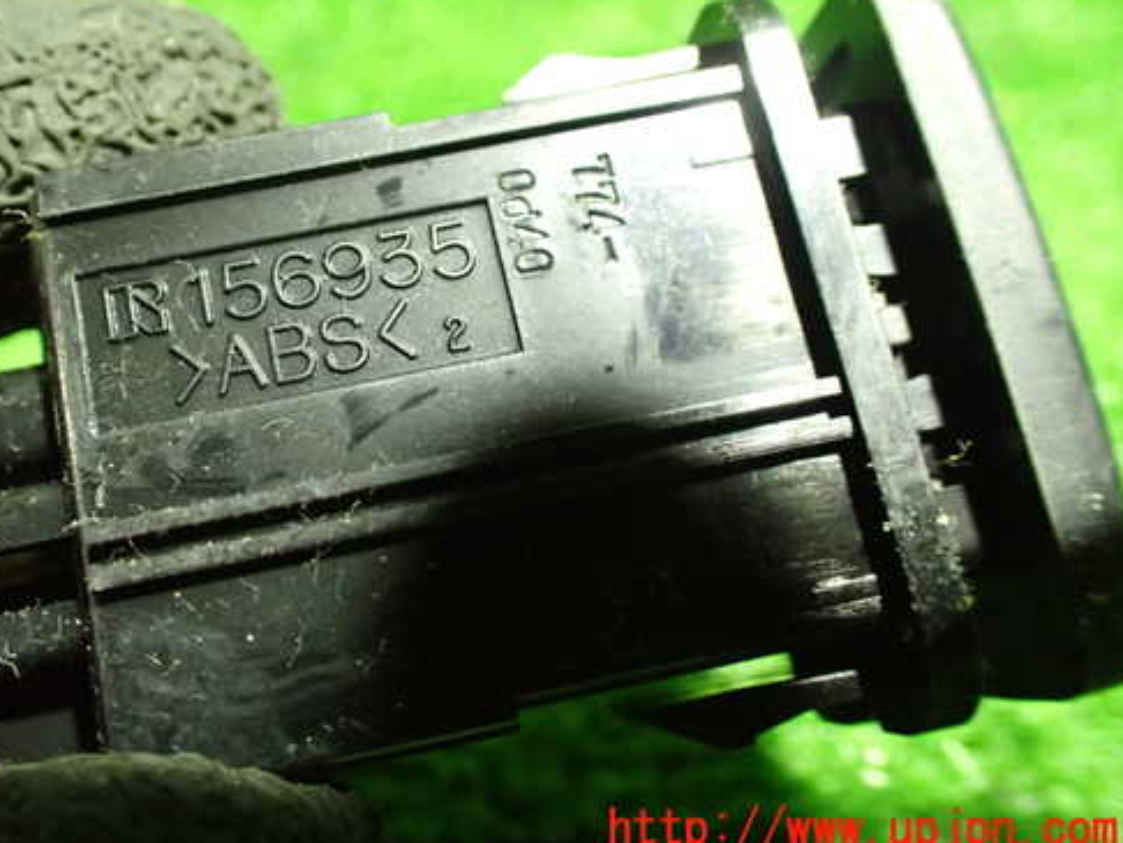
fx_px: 1201
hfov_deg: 49.7
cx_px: 437
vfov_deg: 38.5
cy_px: 340
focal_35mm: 37
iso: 1250
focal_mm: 5.4
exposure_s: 1/30
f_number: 2.3
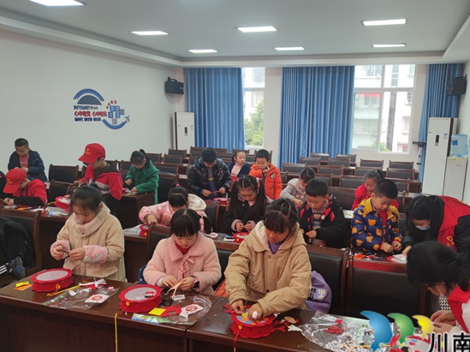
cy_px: 189
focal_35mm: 28
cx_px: 271
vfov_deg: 49.7
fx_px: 380
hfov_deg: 63.2
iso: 158
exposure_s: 1/83
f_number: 1.69
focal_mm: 6.72
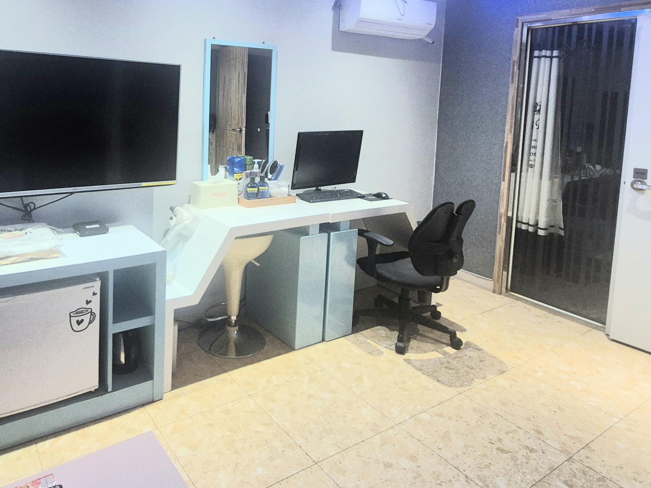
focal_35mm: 23
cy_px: 146
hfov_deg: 71.8
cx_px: 218
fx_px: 433
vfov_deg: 57.0
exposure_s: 1/60.2
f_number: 2.2
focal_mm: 2.2
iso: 250
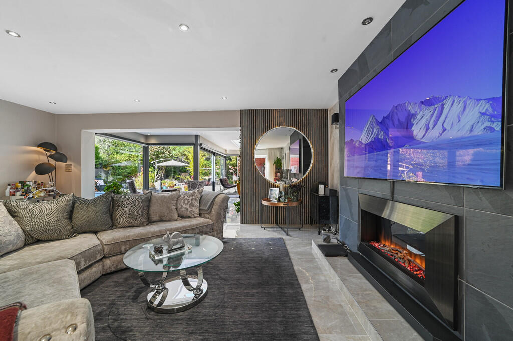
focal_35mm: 14
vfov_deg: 81.1
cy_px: 170
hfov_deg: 104.3
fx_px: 199
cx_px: 256
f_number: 8
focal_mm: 14
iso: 400
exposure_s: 1/2
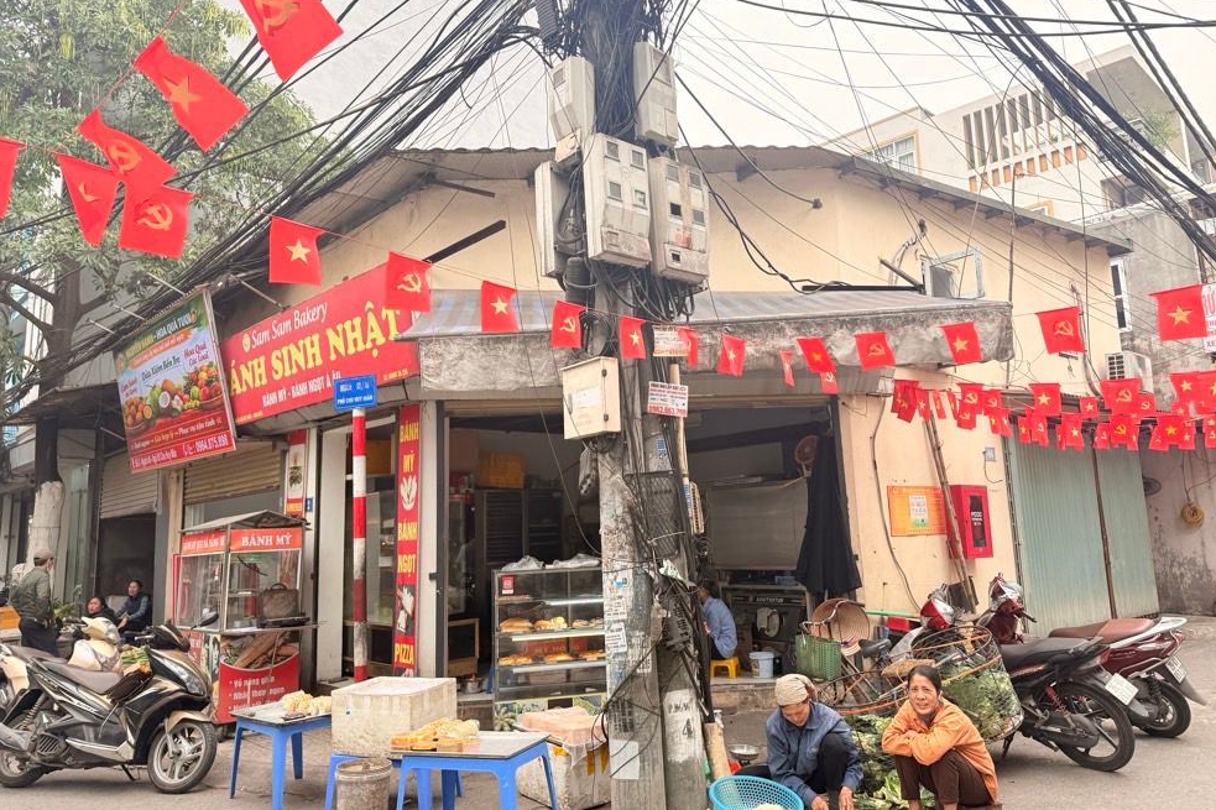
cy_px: 380
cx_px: 628
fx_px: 878
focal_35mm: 26
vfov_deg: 49.5
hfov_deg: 69.4
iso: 100
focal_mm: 6.76
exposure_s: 1/539
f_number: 1.78
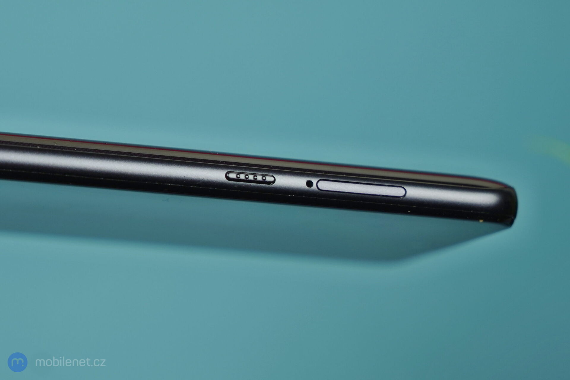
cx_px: 285
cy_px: 190
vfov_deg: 25.5
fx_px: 839
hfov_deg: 37.5
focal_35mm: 53
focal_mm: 53
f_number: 4
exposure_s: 1/160
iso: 200
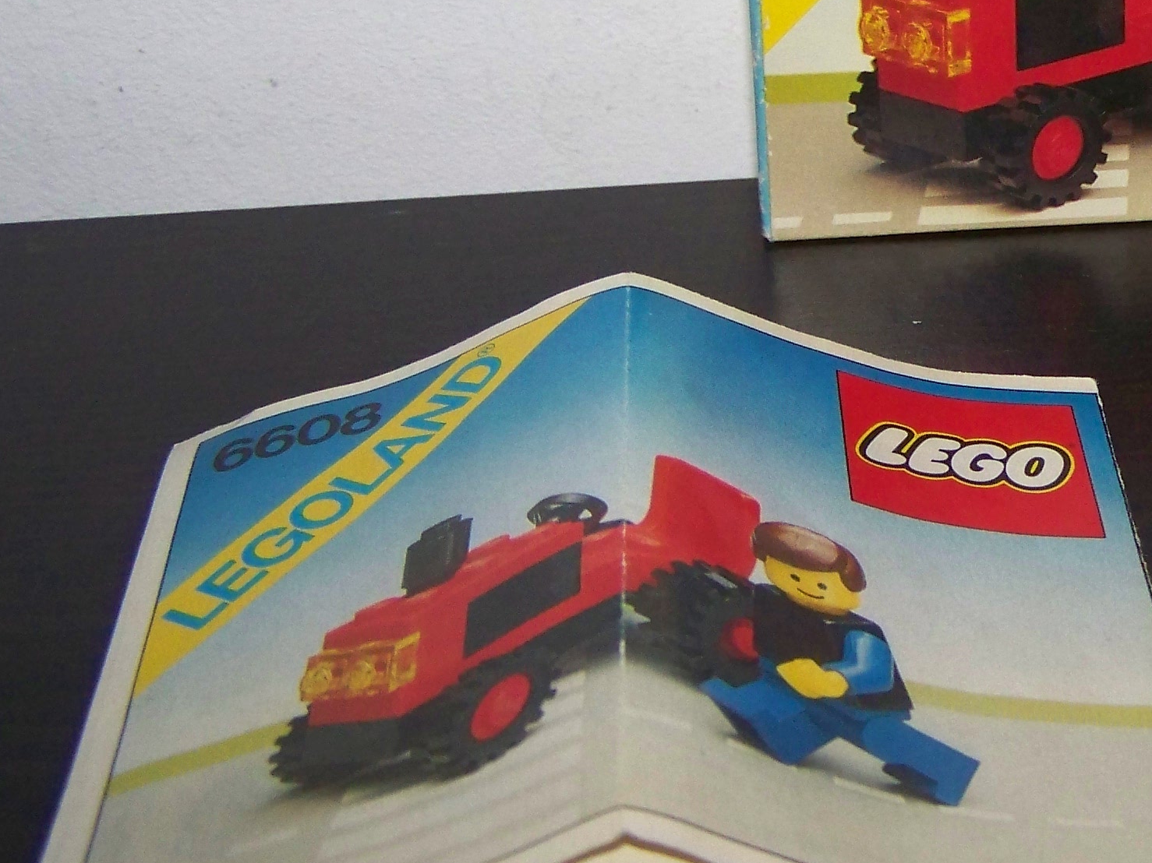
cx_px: 1154
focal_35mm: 79
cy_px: 227
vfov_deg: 18.5
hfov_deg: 23.7
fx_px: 2629
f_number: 2.8
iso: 200
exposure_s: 1/30
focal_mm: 6.3
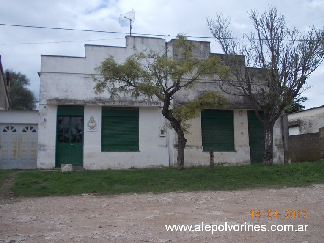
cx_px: 162
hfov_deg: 49.0
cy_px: 122
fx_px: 356
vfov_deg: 37.7
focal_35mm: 38
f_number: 6.2
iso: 80
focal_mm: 5.3
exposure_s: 1/250
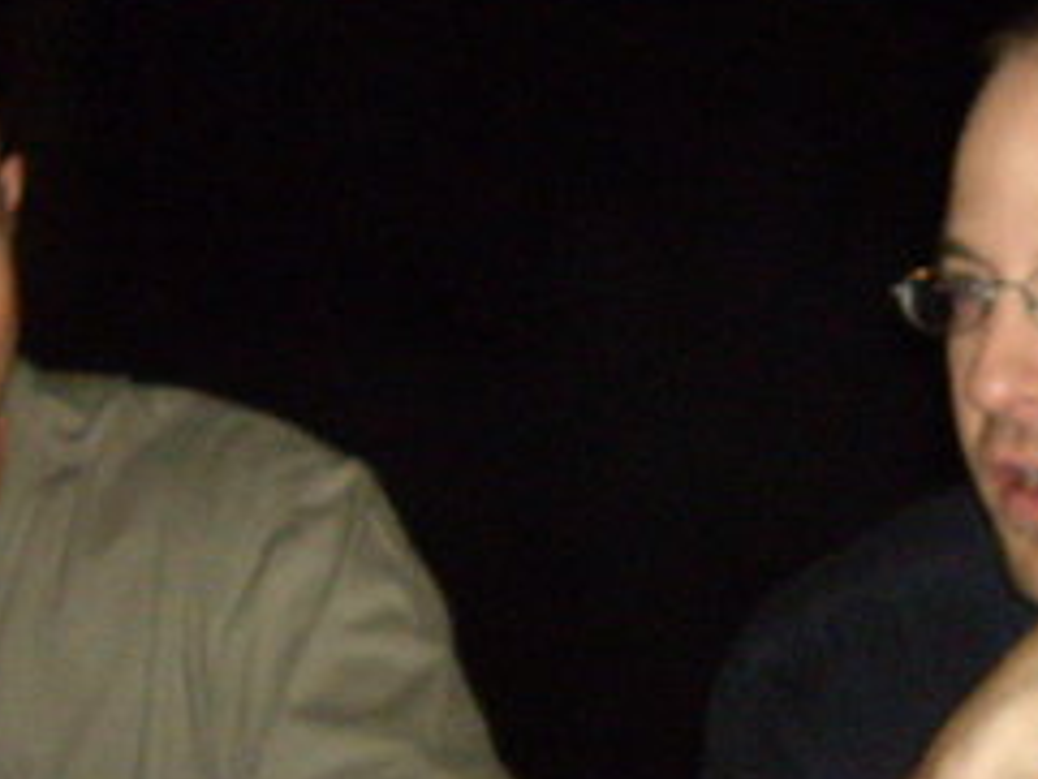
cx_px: 827
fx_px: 3030
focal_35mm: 101
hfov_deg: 19.2
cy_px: 349
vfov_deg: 14.7
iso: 400
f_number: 2.7
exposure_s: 1/40
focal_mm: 6.2
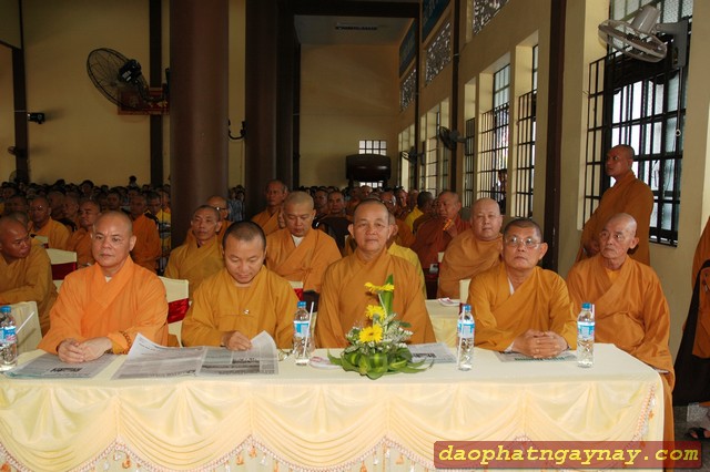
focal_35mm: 33
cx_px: 355
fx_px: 650
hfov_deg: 57.2
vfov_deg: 39.9
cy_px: 236
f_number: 4
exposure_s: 1/60
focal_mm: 22
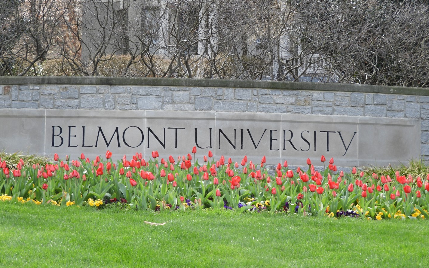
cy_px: 119
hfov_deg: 17.0
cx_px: 214
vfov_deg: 10.7
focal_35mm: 123
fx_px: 1438
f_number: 5
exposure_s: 1/100
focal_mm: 20.6
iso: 100
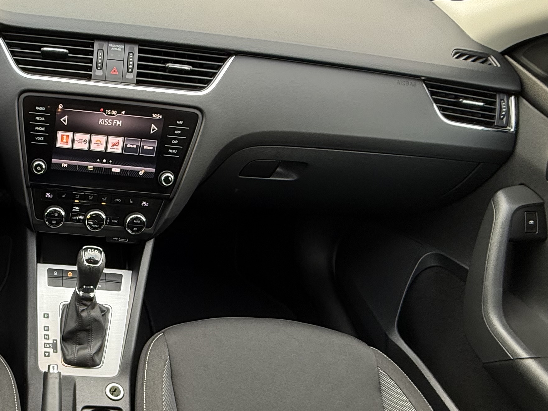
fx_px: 507
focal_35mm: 32
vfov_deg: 43.6
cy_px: 269
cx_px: 55
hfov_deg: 50.4
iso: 125
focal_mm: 2.22
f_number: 2.2
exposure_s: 1/99
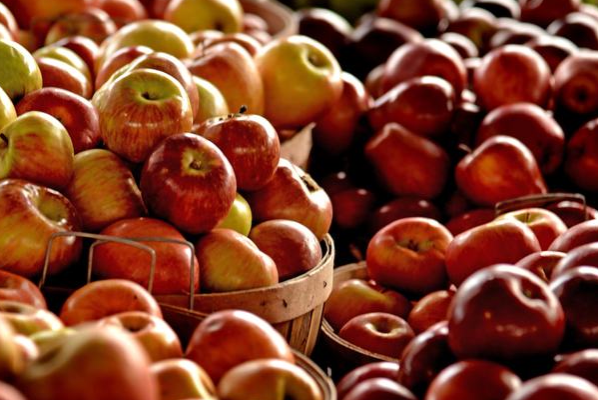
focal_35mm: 210
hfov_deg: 9.8
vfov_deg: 6.5
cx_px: 224
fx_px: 3490
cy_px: 311
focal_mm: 120
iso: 200
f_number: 4
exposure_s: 1/60
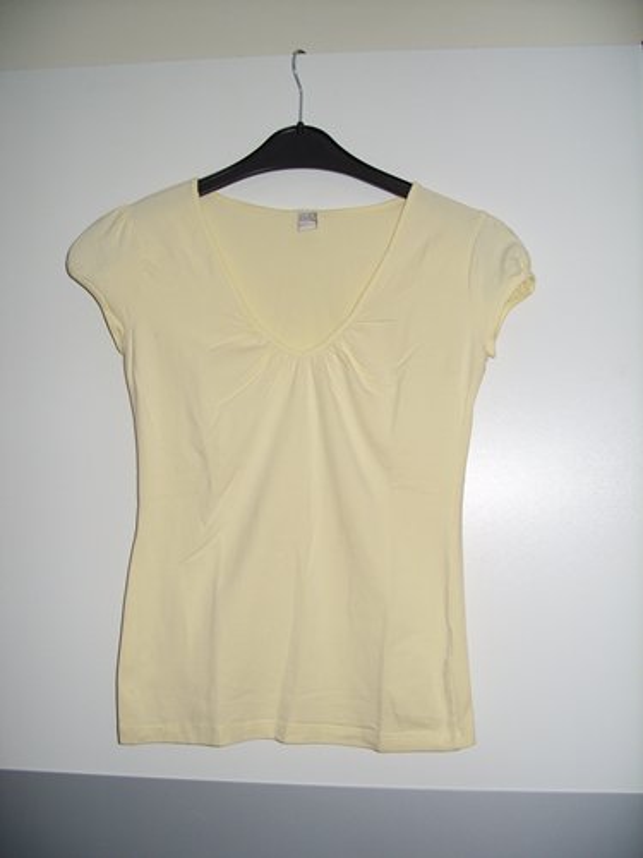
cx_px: 322
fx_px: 941
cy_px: 429
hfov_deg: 37.7
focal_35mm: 38
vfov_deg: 49.0
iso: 50
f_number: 2.8
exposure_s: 1/30
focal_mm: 7.8
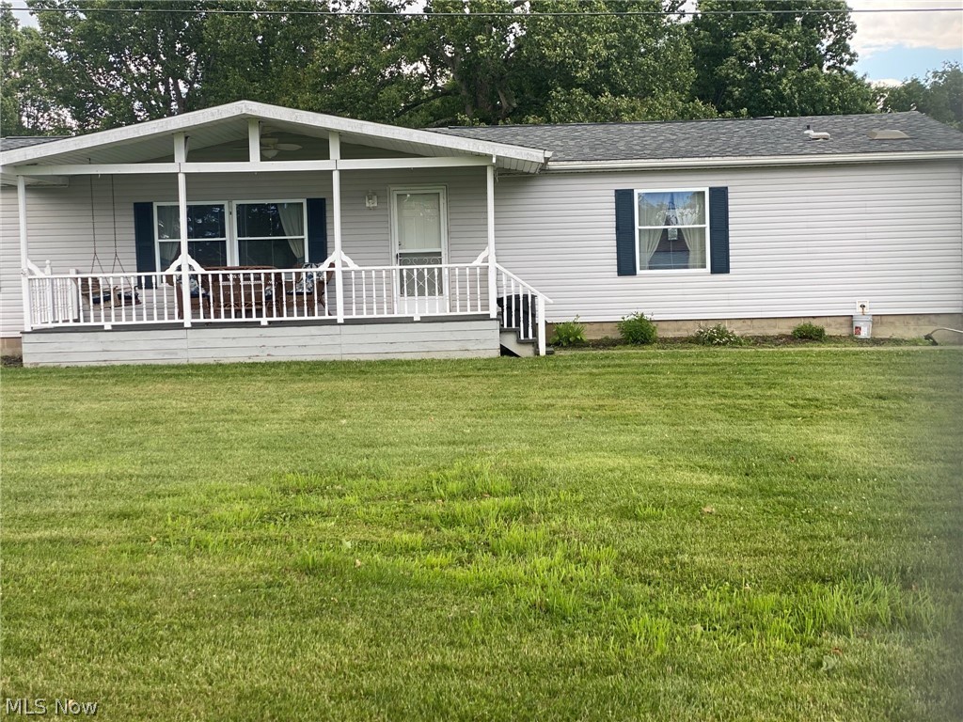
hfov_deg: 36.8
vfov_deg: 28.0
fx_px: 1447
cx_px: 482
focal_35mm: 52
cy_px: 361
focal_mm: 6
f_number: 2
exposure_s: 1/186
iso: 20
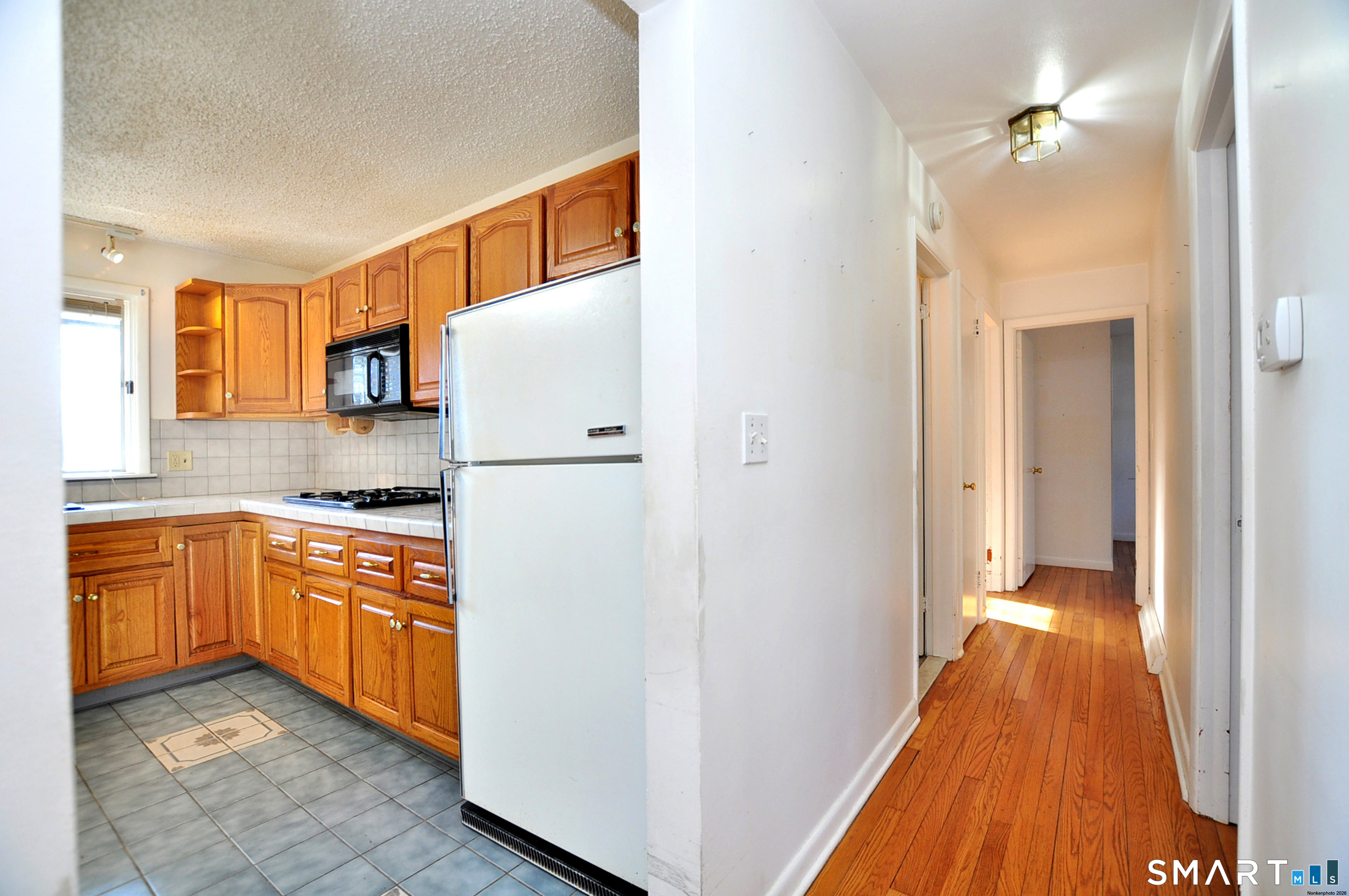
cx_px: 674
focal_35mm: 15
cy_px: 448
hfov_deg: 100.5
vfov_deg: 77.2
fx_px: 561
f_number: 4.5
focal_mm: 10
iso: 320
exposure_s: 1/40
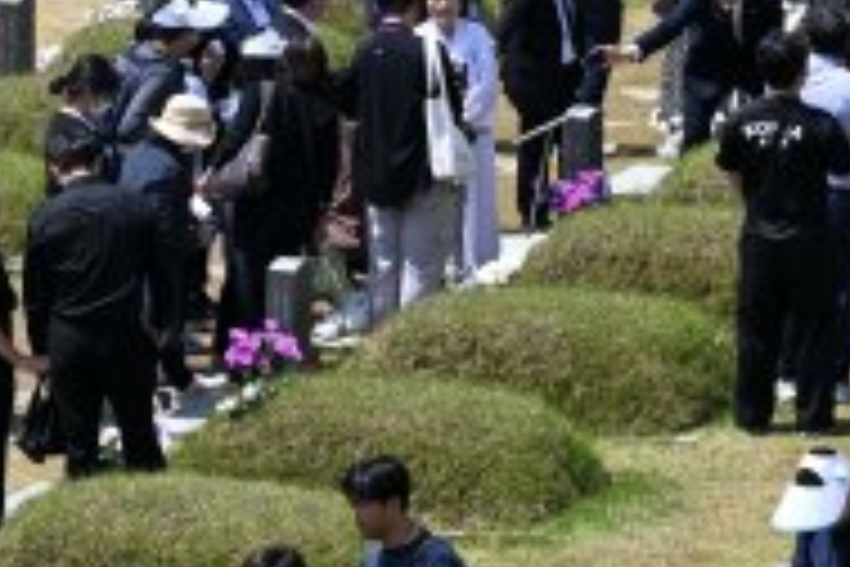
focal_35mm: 402
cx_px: 1412
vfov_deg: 3.4
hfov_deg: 5.1
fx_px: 9491
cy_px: -29
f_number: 9
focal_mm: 95
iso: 400
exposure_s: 1/800
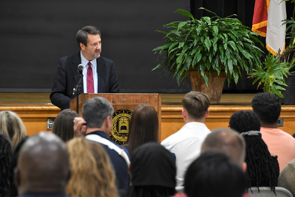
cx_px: 148
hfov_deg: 9.8
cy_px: 98
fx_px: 1721
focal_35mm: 210
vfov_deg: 6.5
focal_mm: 140
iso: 2000
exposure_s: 1/100
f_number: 6
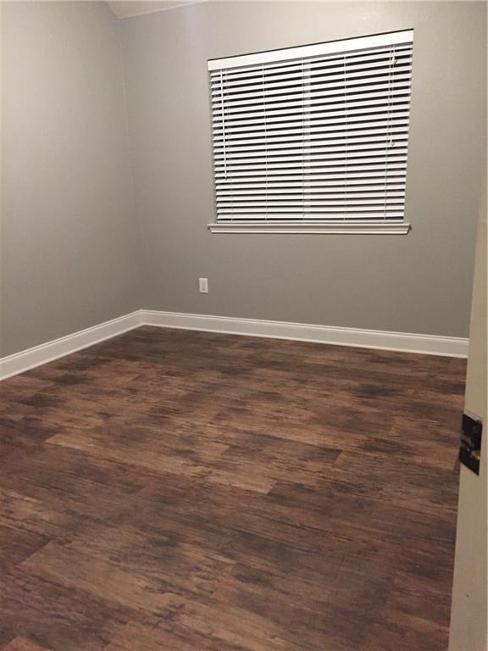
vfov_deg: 61.7
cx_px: 244
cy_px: 326
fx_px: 545
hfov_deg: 48.2
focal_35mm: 29
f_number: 2.2
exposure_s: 1/30
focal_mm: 4.15
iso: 200
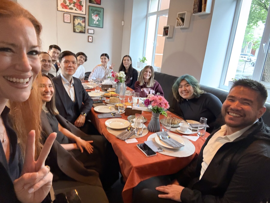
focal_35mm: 23
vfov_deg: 58.9
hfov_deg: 73.9
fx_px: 179
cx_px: 135
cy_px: 102
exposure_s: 1/25
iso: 640
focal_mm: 2.69
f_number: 1.9
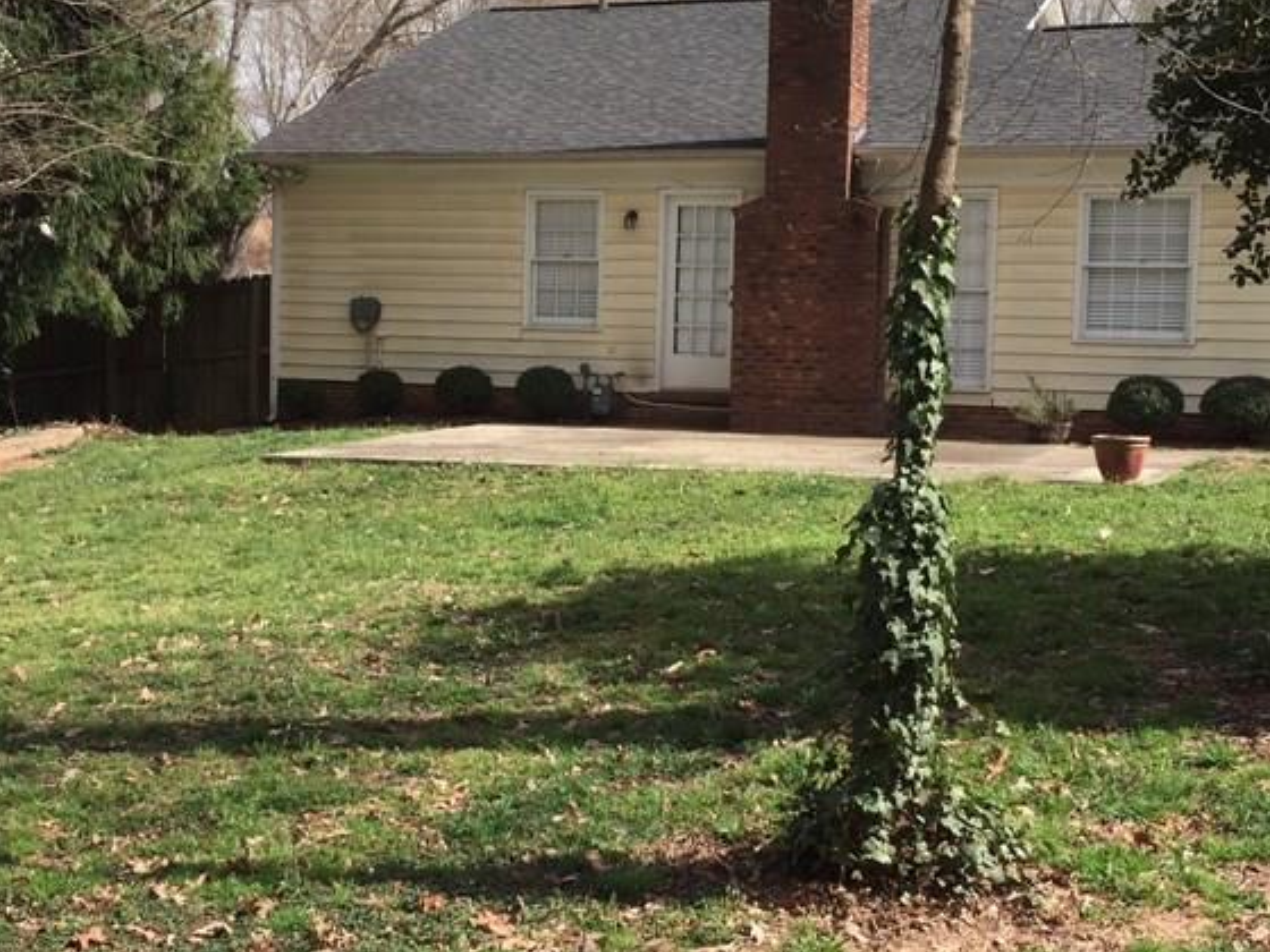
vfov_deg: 27.5
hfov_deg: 36.1
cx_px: 562
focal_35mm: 53
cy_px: 449
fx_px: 1944
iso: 32
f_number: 2.2
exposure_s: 1/1319
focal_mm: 4.15
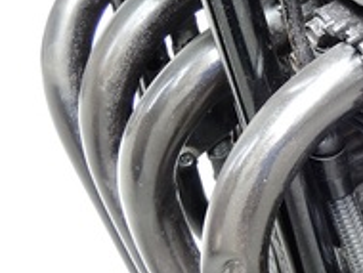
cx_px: 464
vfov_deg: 14.1
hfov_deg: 17.6
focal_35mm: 105
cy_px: 127
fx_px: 1102
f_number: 3.2
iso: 400
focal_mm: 8.6
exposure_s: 1/30
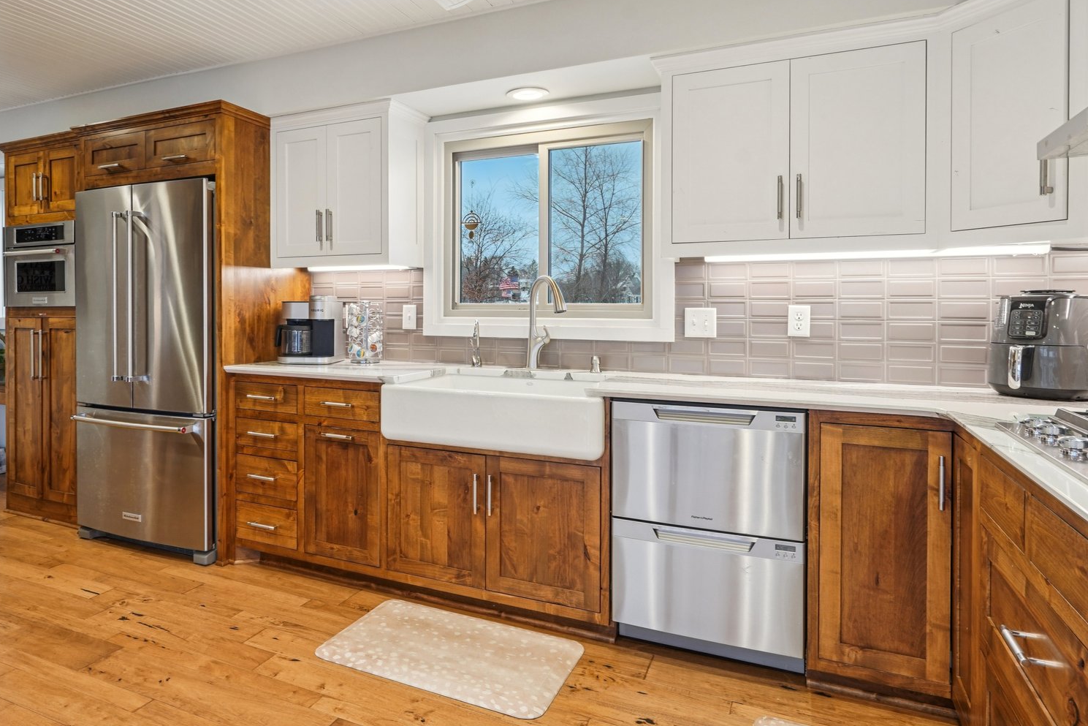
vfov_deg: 57.0
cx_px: 457
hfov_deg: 78.0
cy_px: 313
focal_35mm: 22
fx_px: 665
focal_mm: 16
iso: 400
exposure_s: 1/15
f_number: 8
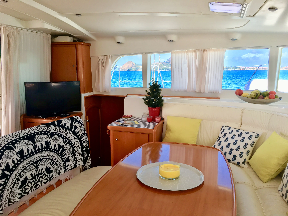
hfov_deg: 61.7
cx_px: 144
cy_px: 108
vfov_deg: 48.2
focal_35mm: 29
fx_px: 241
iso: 25
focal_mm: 4.15
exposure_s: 1/256
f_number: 2.2
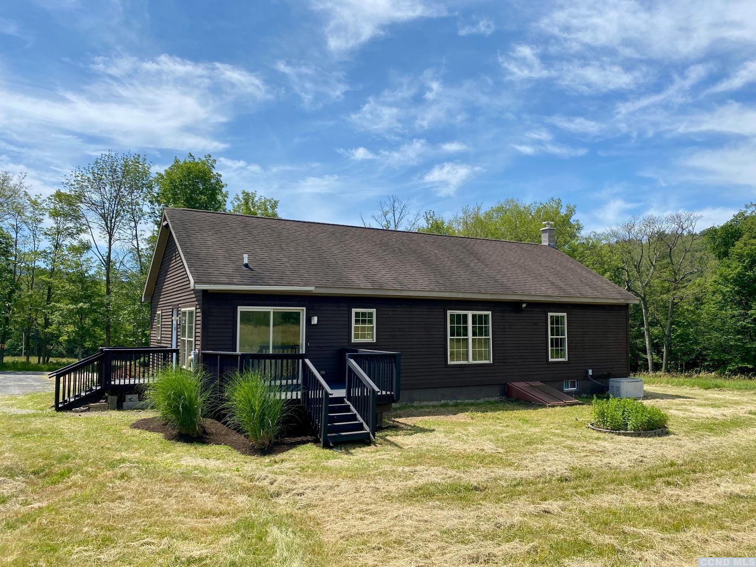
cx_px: 378
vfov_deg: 53.1
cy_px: 284
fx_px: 568
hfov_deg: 67.3
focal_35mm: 26
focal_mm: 4.25
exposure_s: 1/3610
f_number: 1.8
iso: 32
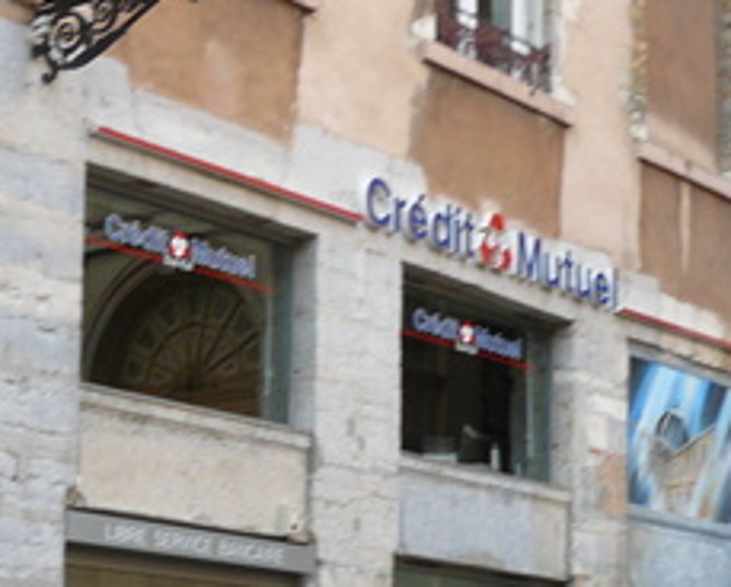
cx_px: 182
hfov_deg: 19.4
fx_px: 2124
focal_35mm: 98
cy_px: 600
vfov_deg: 15.4
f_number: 2.8
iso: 100
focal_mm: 6
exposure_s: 1/50
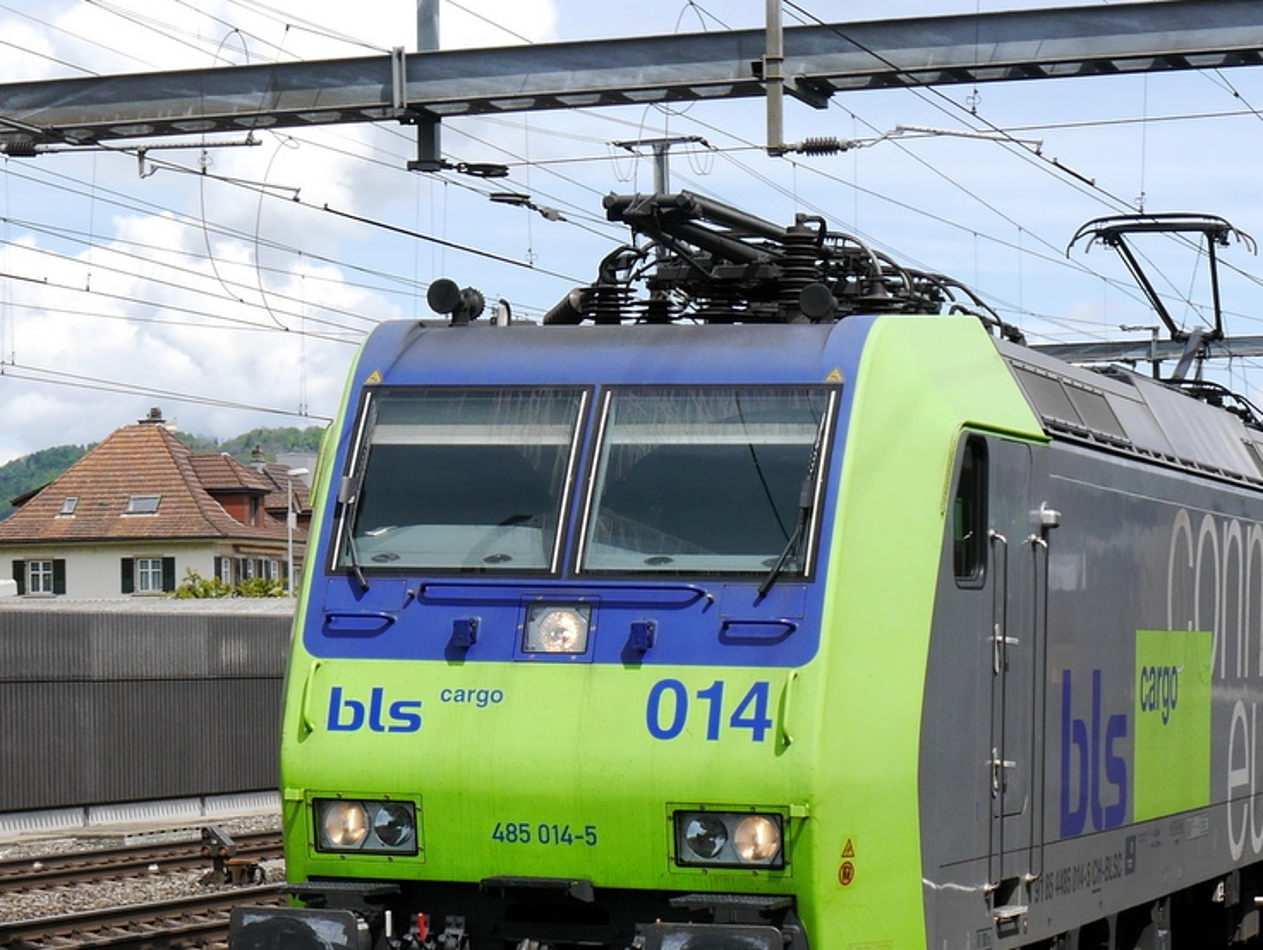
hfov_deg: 25.9
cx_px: 795
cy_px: 664
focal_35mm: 75
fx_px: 2740
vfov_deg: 19.6
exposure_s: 1/400
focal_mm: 23
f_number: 8
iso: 160
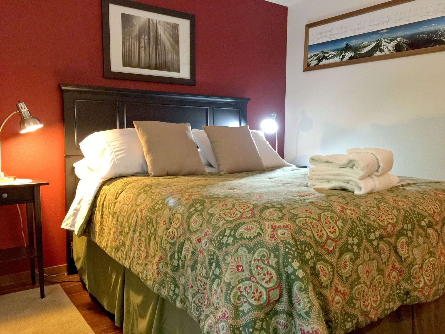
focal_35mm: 29
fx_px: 373
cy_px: 167
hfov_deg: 61.7
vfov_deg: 48.2
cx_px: 222
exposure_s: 1/15
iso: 100
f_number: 2.2
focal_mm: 4.15
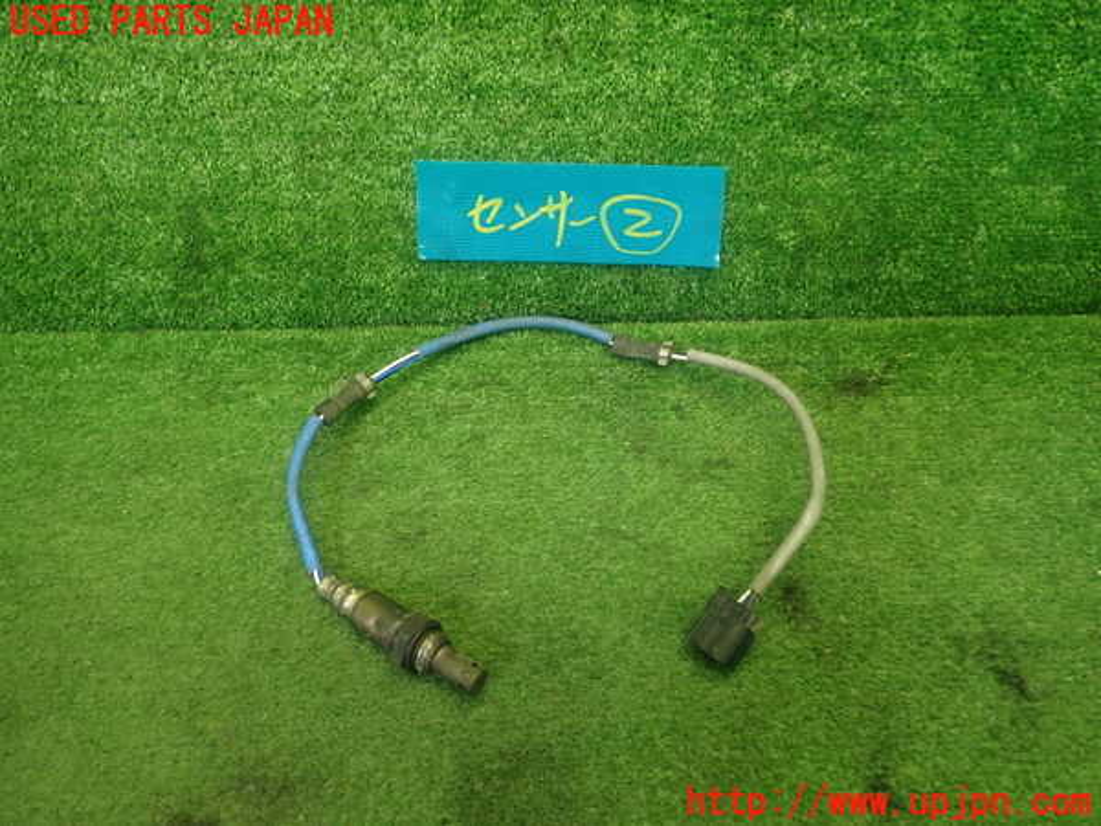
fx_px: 954
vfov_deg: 46.8
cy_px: 413
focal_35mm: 30
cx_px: 550
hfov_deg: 60.0
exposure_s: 1/50
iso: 200
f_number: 2.3
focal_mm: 5.4
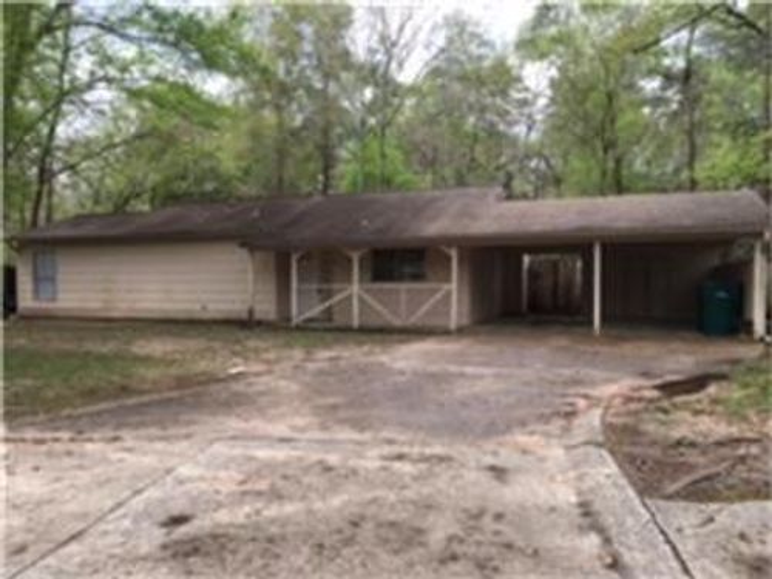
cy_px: 290
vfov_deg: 48.2
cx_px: 386
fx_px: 647
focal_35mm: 29
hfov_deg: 61.7
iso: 25
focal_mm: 4.15
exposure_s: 1/384
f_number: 2.2
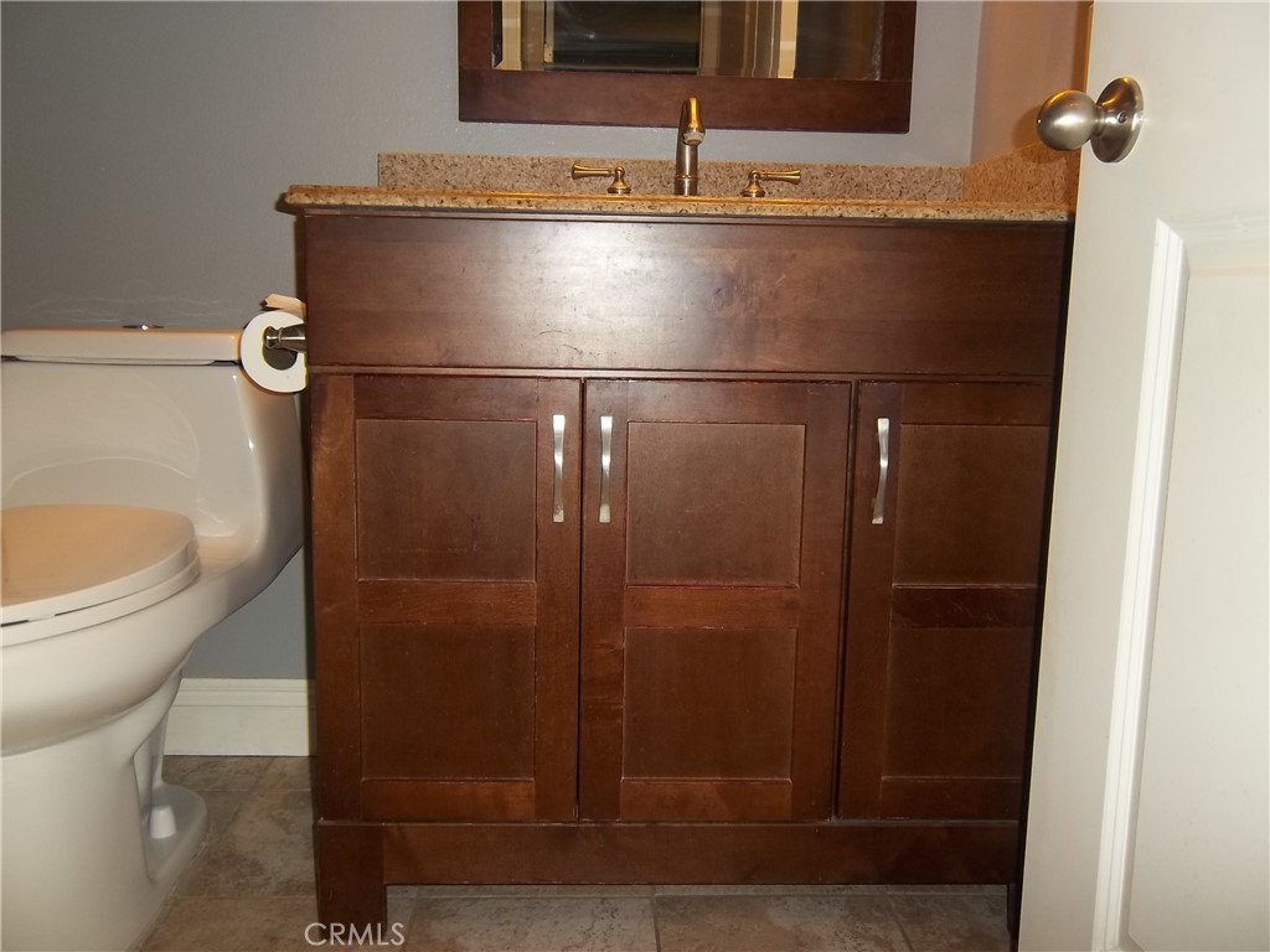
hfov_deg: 63.4
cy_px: 476
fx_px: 1027
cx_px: 635
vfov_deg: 49.7
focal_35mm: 28
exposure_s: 1/30
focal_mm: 5.05
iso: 64
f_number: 3.5
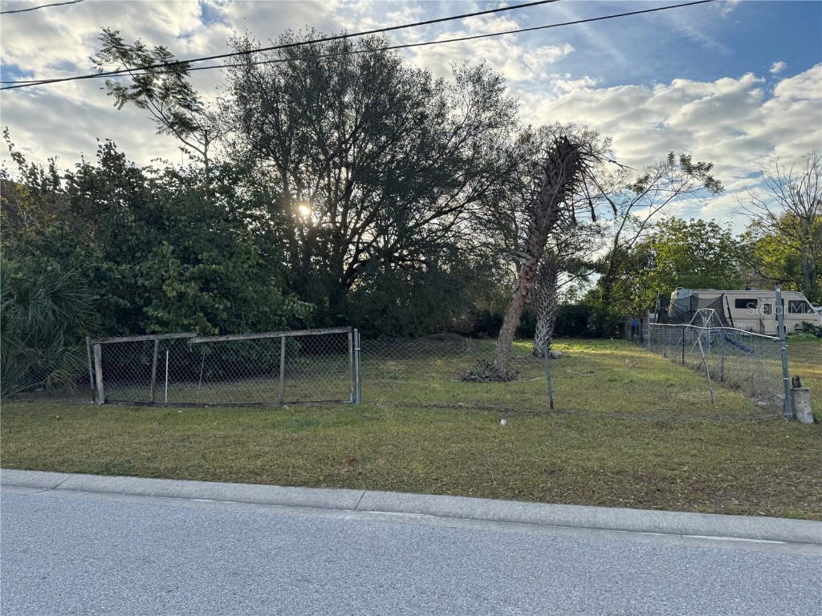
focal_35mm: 24
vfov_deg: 56.8
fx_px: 570
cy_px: 308
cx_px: 411
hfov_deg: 71.6
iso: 80
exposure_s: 1/1637
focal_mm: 6.76
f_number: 1.78
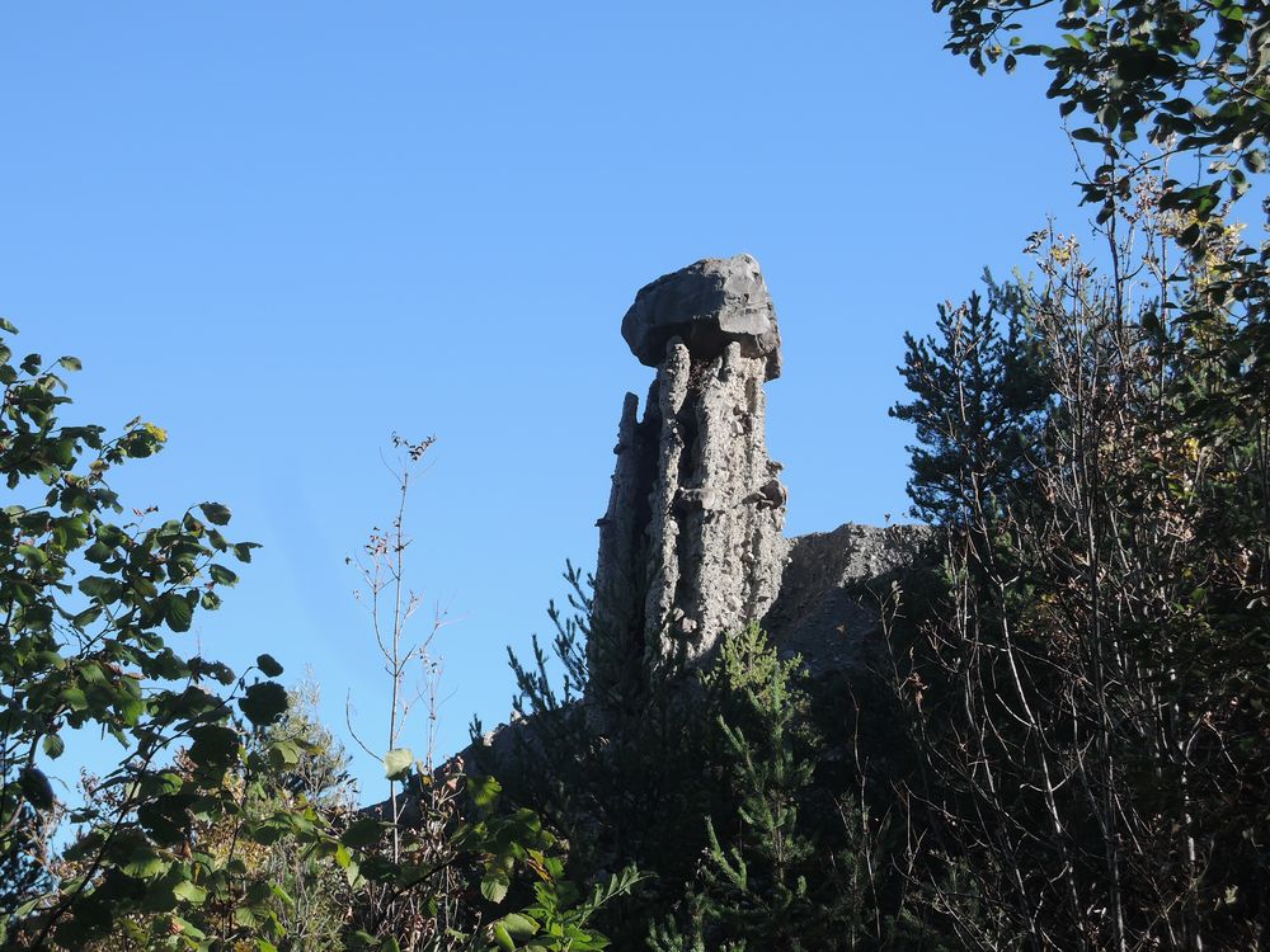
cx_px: 635
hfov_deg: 26.0
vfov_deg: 19.6
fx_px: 2752
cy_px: 476
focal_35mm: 75
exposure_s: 1/200
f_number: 5.2
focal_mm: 16
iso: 80
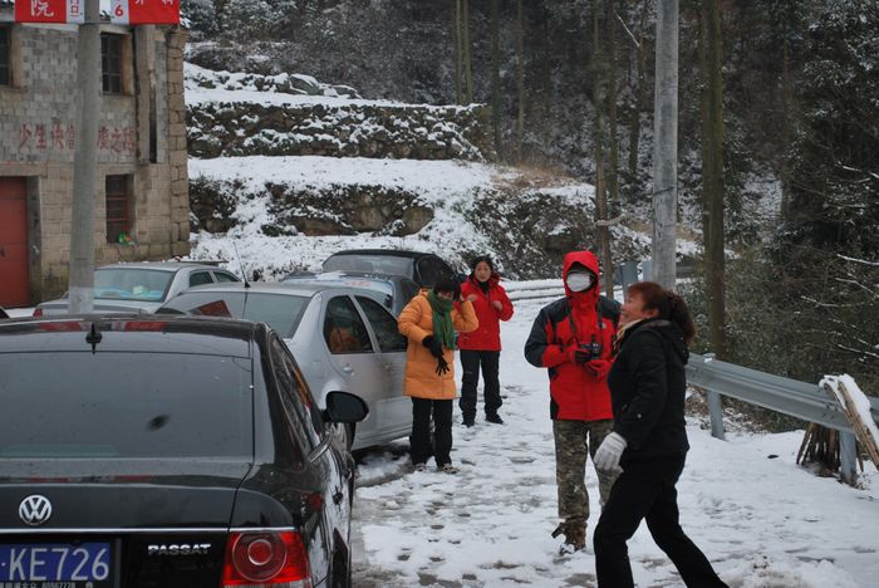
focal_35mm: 82
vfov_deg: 16.6
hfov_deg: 24.6
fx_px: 2016
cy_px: 294
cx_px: 440
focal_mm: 55
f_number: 5.6
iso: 100
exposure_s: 1/125
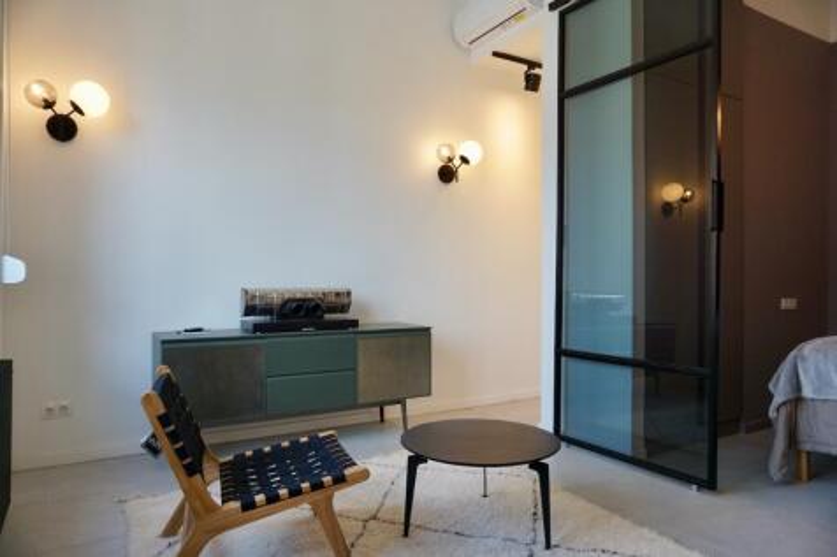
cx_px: 418
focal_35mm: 24
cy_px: 278
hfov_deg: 73.8
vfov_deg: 53.1
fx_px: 558
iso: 400
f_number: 4
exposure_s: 1/160
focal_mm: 16
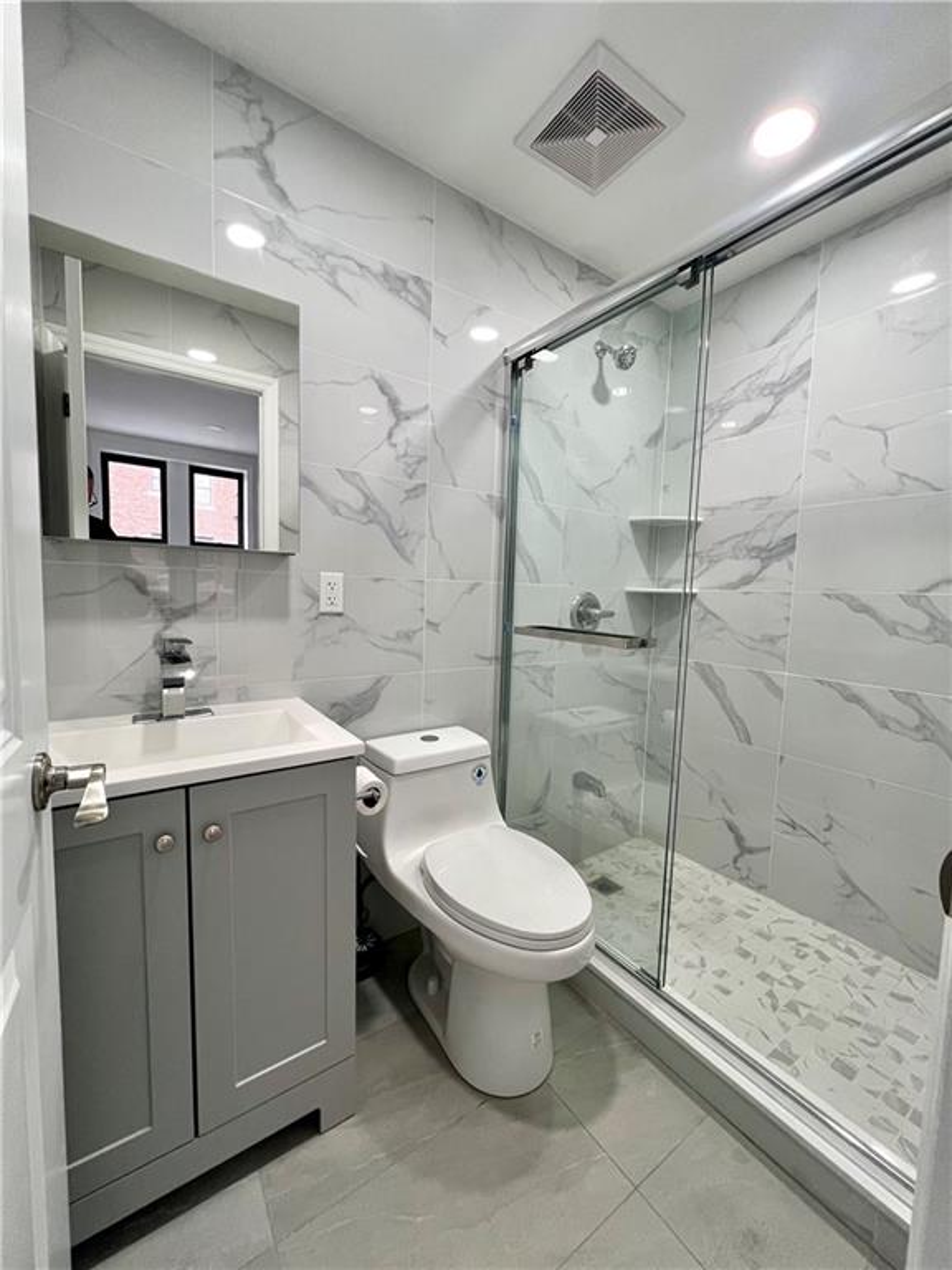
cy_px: 635
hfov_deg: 89.9
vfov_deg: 106.2
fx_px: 477
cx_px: 476
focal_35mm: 13
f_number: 1.8
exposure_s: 1/120
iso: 125
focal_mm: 1.57
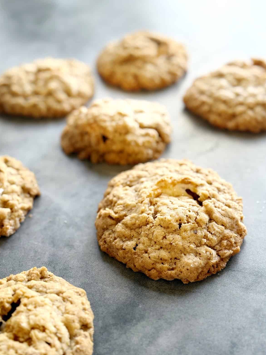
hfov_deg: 29.7
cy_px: 181
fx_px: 502
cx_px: 133
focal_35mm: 49
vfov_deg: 38.9
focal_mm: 6.8
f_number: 1.8
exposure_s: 1/74
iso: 100
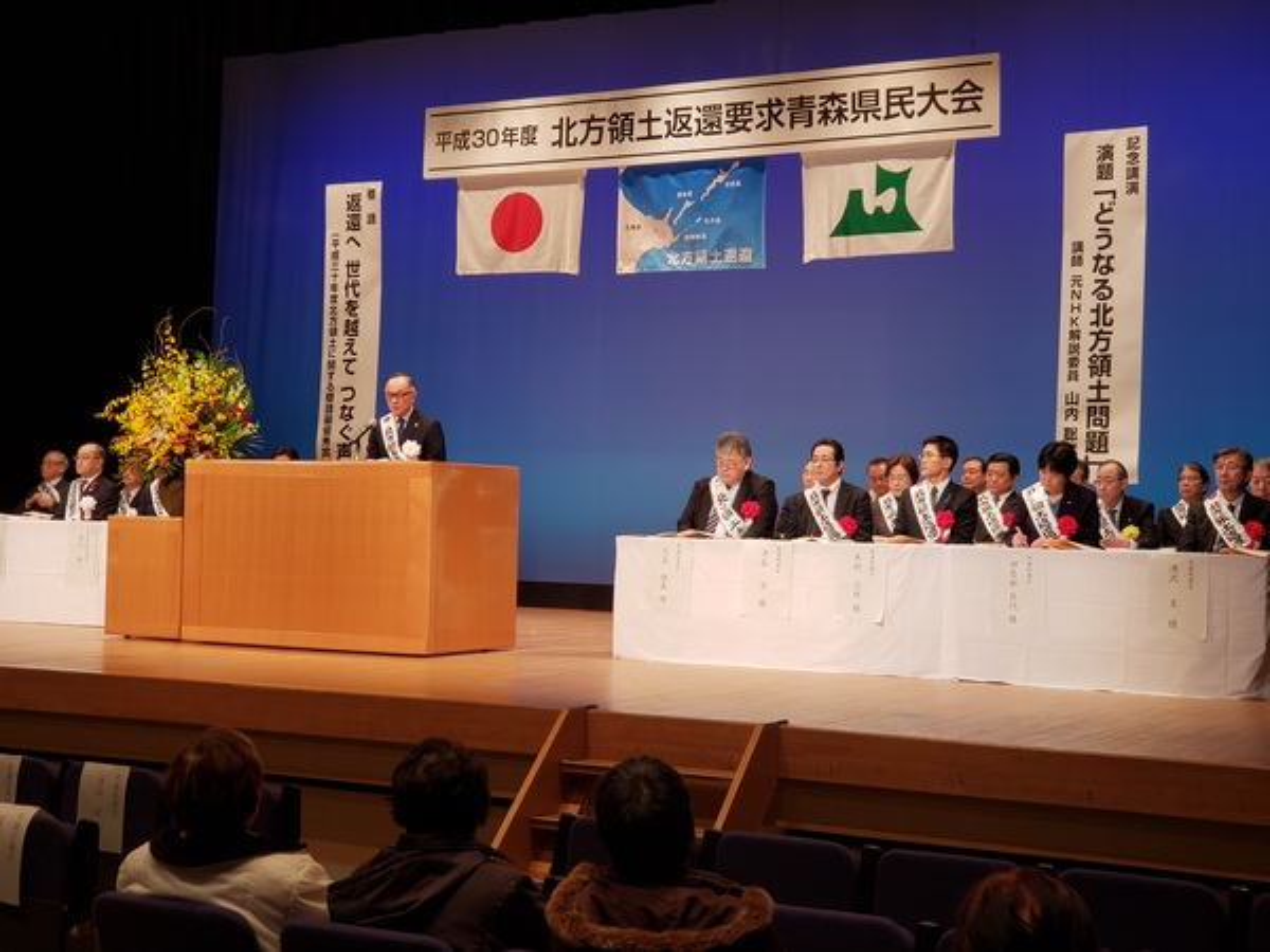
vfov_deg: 28.0
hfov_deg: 36.8
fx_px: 1908
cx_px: 635
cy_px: 476
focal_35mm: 52
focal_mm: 6
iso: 50
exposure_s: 1/33
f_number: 2.4
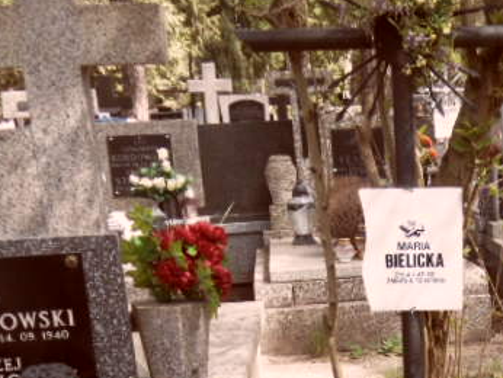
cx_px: 455
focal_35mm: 71
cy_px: 504
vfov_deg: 19.1
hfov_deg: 26.4
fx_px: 1032
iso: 80
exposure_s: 1/180
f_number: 3.2
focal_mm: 3.9
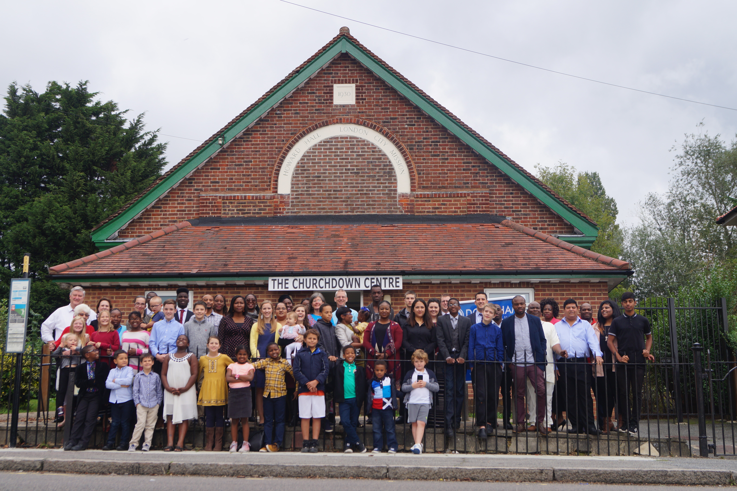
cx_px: 368
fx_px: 921
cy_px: 246
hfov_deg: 43.6
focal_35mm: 45
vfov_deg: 29.8
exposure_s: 1/100
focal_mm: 30
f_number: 8
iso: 100
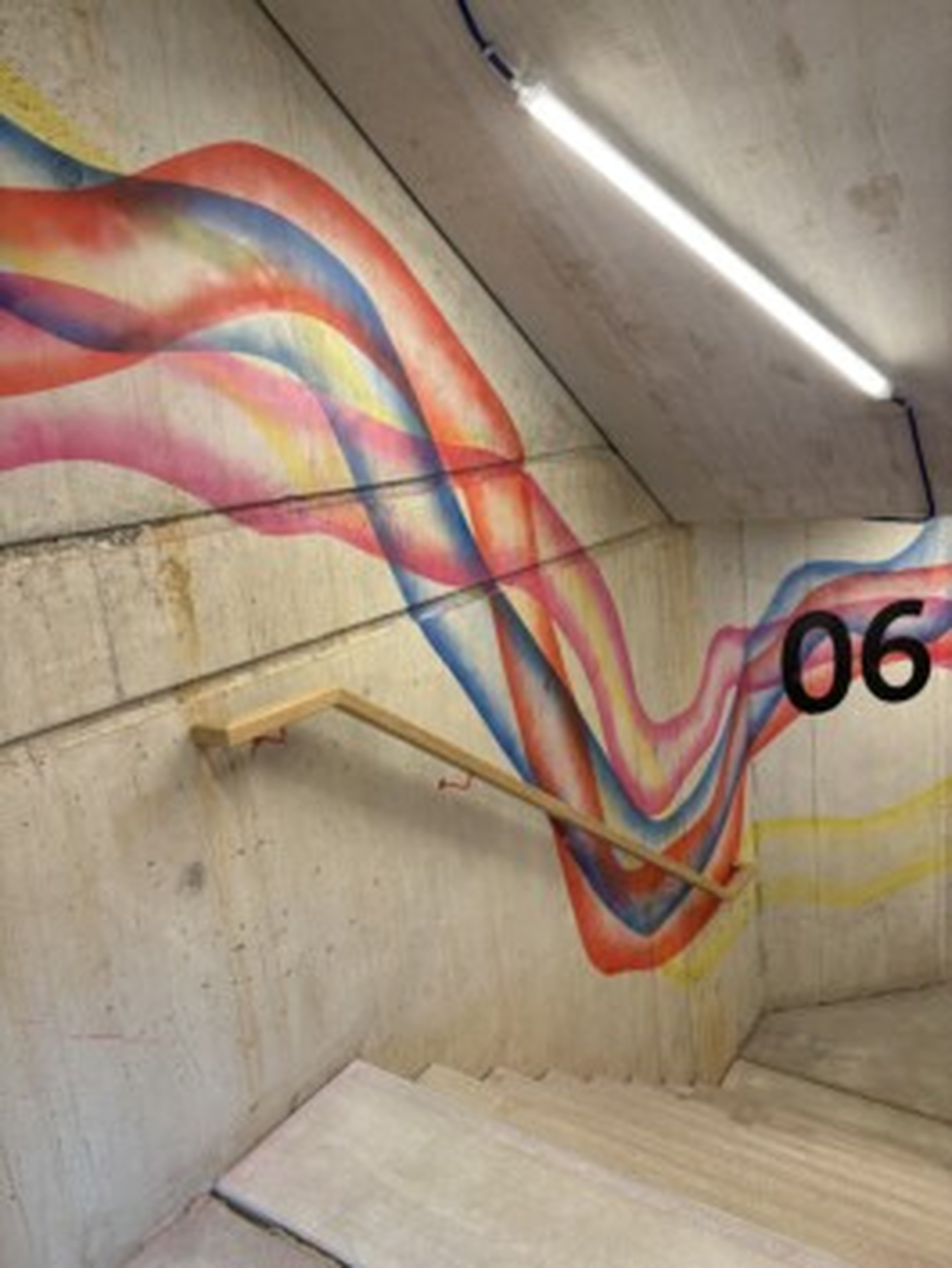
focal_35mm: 26
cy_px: 634
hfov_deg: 53.1
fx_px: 953
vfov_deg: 67.3
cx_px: 476
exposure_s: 1/50
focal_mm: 5.96
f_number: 1.6
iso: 80
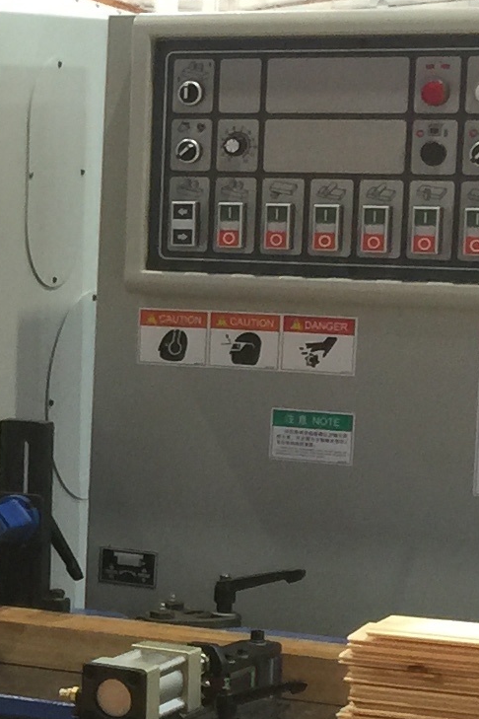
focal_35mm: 135
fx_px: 2694
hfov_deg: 9.4
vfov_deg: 15.2
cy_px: 453
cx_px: -535
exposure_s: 1/15
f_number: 2.2
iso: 32
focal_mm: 4.15
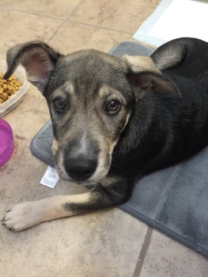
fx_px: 232
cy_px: 138
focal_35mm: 29
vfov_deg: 61.7
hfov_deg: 48.2
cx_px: 104
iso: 80
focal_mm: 4.15
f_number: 2.2
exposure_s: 1/4
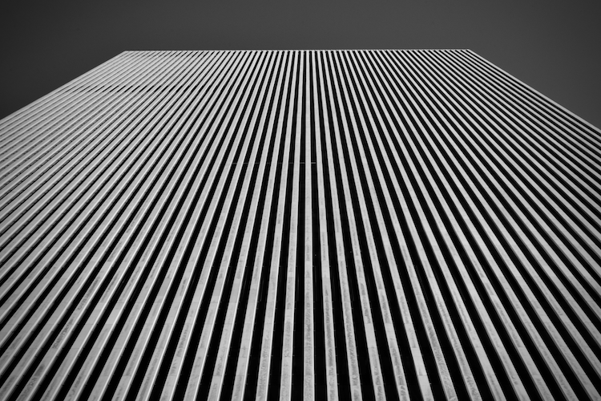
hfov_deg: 41.1
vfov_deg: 28.1
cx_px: 300
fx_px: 801
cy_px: 200
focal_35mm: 48
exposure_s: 1/160
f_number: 25
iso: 1000
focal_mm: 32
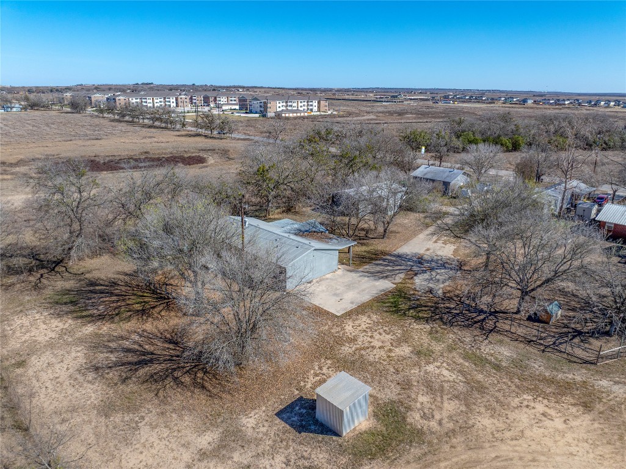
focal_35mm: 24
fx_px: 434
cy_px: 234
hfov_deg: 71.6
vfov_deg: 56.8
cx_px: 313
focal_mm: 12.29
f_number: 2.8
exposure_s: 1/2500
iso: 110
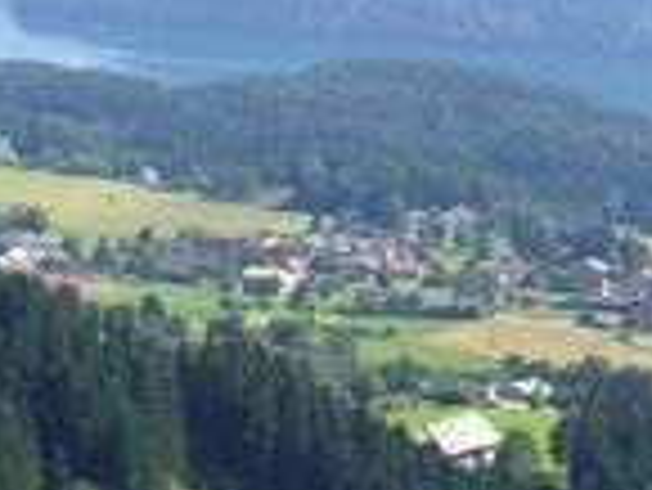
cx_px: -153
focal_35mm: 182
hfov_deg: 10.7
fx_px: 3431
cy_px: 13
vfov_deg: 8.1
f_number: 7.7
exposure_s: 1/80
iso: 80
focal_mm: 10.9
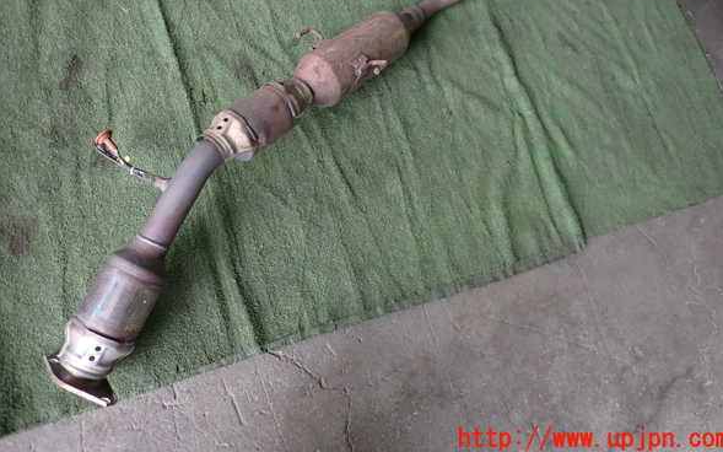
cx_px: 367
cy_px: 178
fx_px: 532
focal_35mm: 27
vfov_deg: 45.7
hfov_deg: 68.4
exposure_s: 1/60
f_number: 2
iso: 160
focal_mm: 4.5
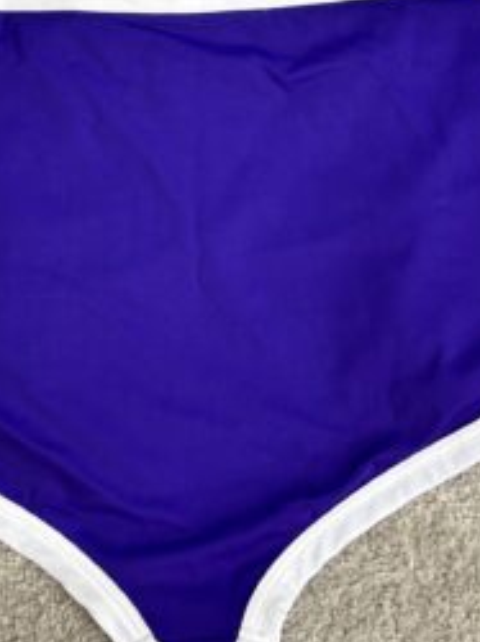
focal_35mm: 111
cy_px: 366
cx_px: 205
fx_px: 2056
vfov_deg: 17.7
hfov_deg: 13.3
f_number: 1.6
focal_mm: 5.96
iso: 50
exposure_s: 1/50
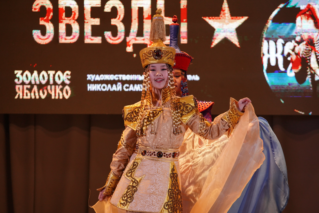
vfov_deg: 6.9
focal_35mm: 200
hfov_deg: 10.3
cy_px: 106
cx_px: 160
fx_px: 1772
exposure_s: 1/500
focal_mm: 200
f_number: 5
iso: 3200
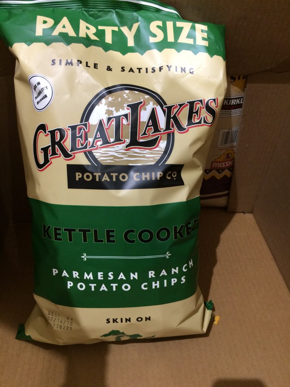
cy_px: 194
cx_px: 145
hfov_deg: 48.2
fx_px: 324
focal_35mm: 29
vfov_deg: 61.7
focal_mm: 4.15
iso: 160
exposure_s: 1/30
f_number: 2.2
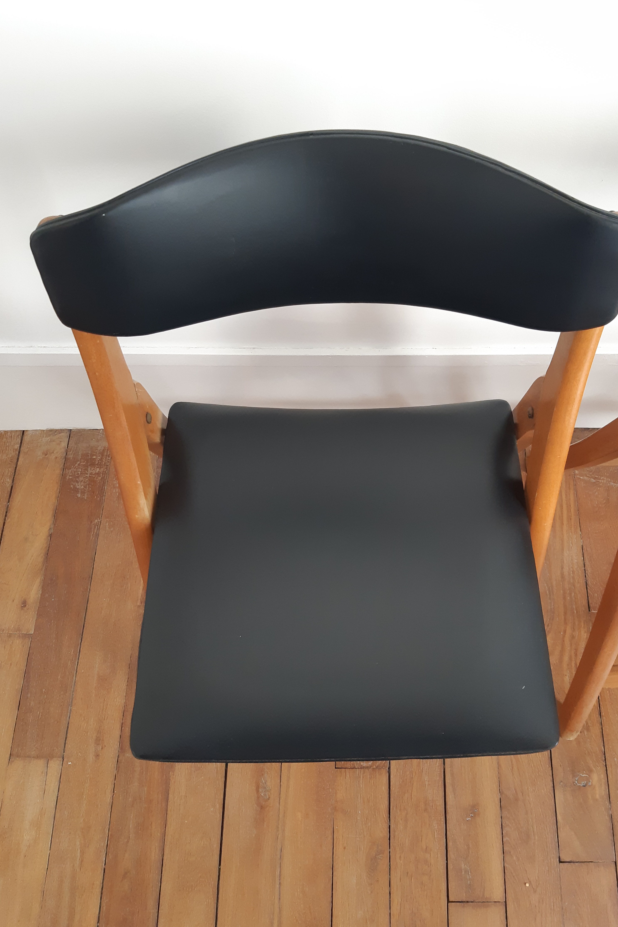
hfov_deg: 46.3
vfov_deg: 65.5
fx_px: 721
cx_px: 350
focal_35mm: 28
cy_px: 464
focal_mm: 3.93
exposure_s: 1/60
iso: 160
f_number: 1.7
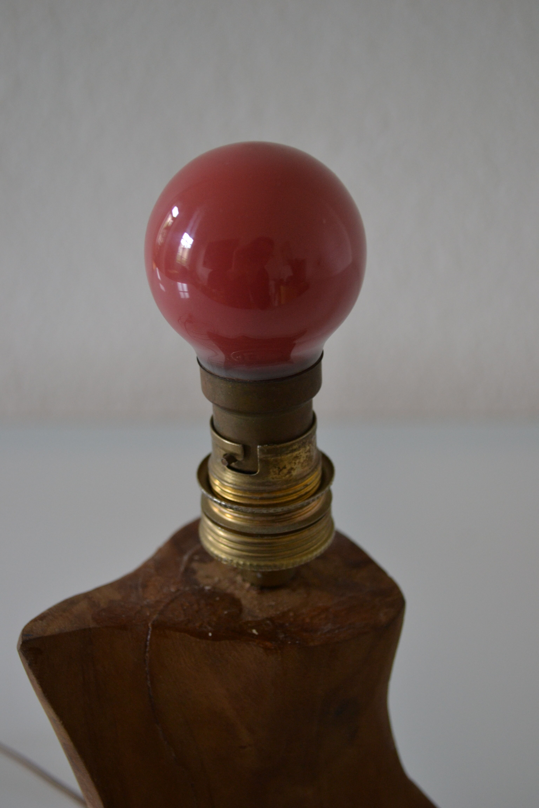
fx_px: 1179
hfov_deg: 25.8
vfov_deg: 37.9
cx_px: 270
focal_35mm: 52
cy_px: 404
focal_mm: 35
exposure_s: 1/15
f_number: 5
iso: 720
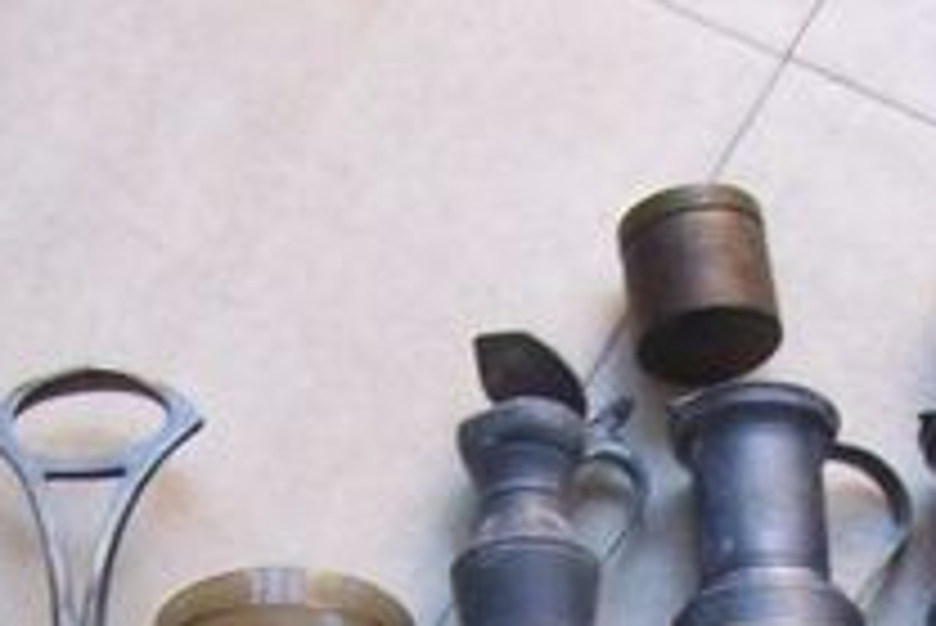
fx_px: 4683
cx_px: 468
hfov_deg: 11.4
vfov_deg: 7.4
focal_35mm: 180
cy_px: 1175
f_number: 2.7
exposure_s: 1/27.2
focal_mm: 6
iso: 160
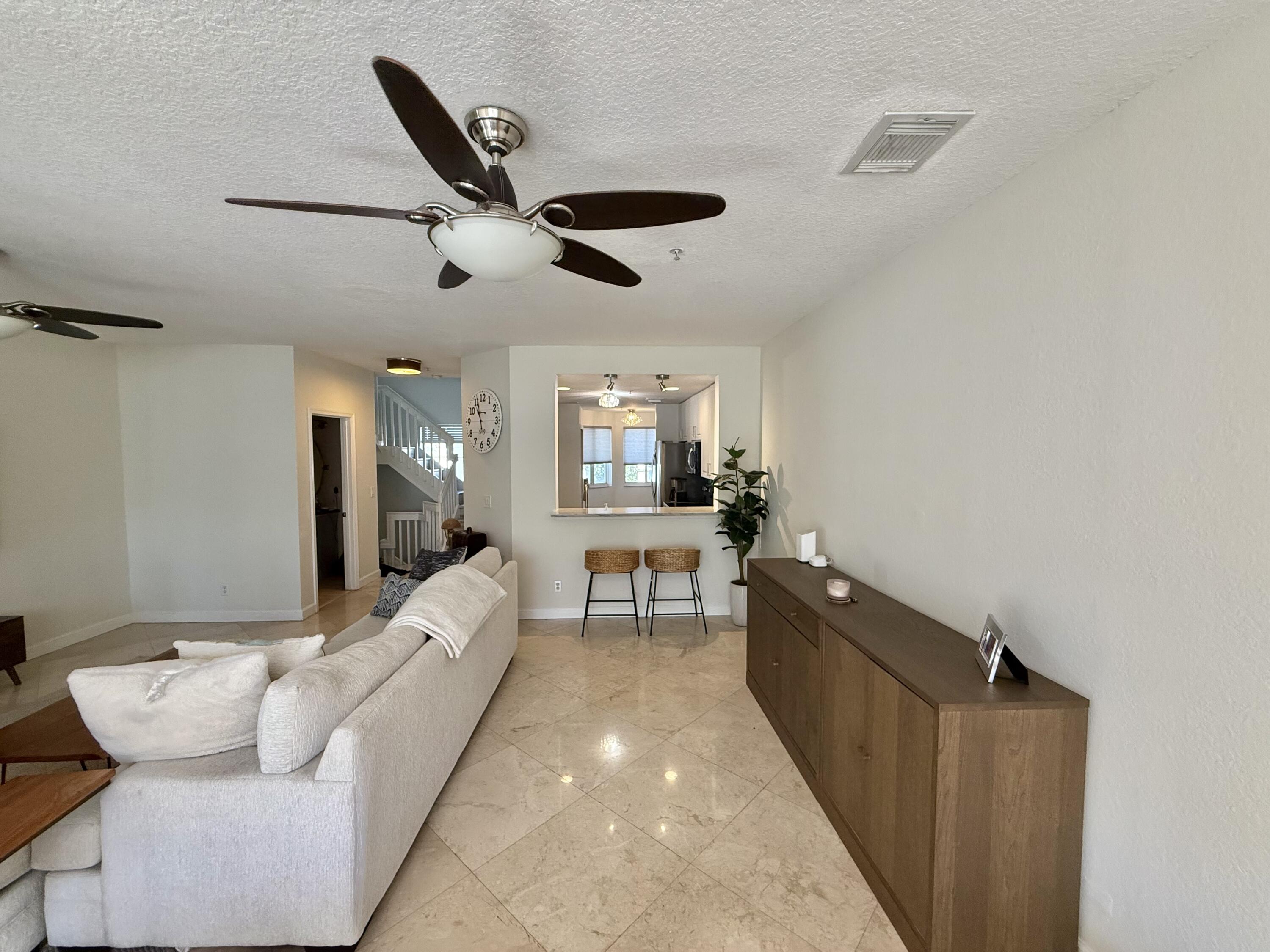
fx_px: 514
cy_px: 476
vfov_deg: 85.7
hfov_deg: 102.1
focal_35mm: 14
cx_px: 635
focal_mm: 2.22
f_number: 2.2
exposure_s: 1/120
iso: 250
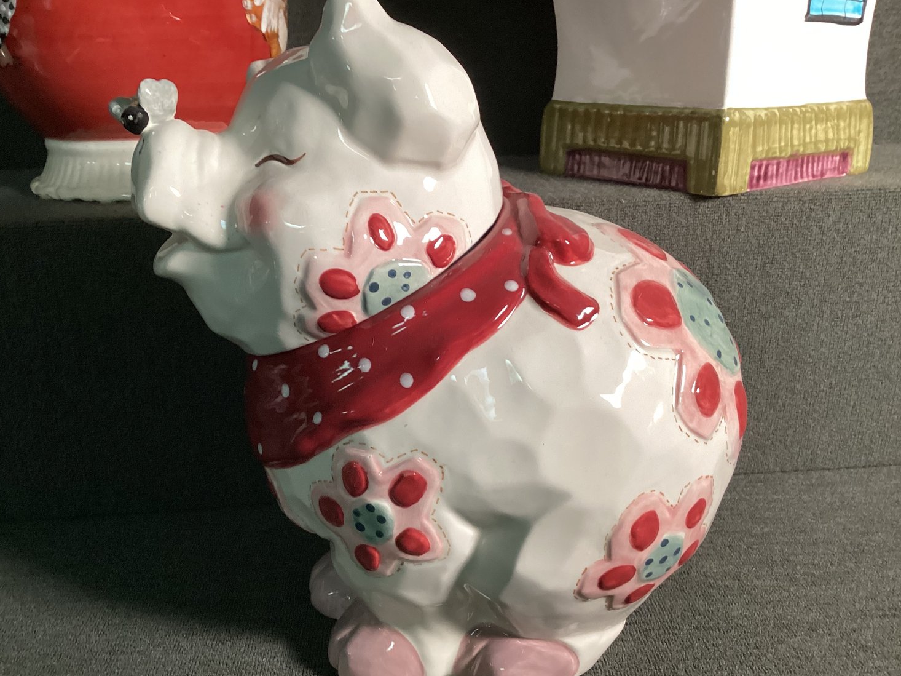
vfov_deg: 44.1
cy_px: 347
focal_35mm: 32
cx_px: 440
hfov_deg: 56.8
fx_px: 833
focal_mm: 3.3
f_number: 2.4
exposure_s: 1/60
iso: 160
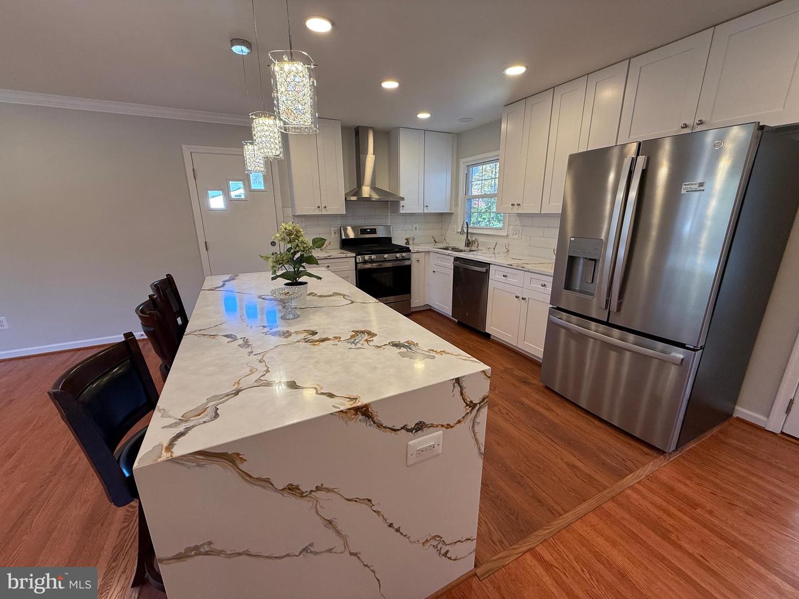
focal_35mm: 14
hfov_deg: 102.1
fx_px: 323
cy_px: 300
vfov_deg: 85.7
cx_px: 400
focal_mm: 2.22
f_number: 2.2
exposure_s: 1/120
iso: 125
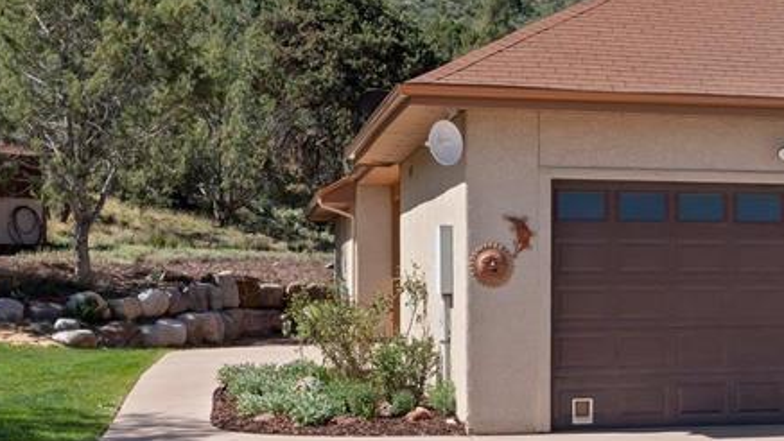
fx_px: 1606
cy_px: 317
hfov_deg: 26.2
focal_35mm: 77
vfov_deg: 15.6
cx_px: 755
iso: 400
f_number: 8
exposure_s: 1/1250
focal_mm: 31.5
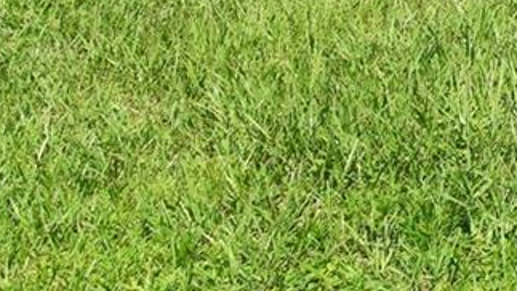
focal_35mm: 86
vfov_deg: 11.3
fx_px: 1174
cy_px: -443
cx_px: 1236
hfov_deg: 15.0
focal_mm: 11
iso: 320
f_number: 11
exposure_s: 1/500
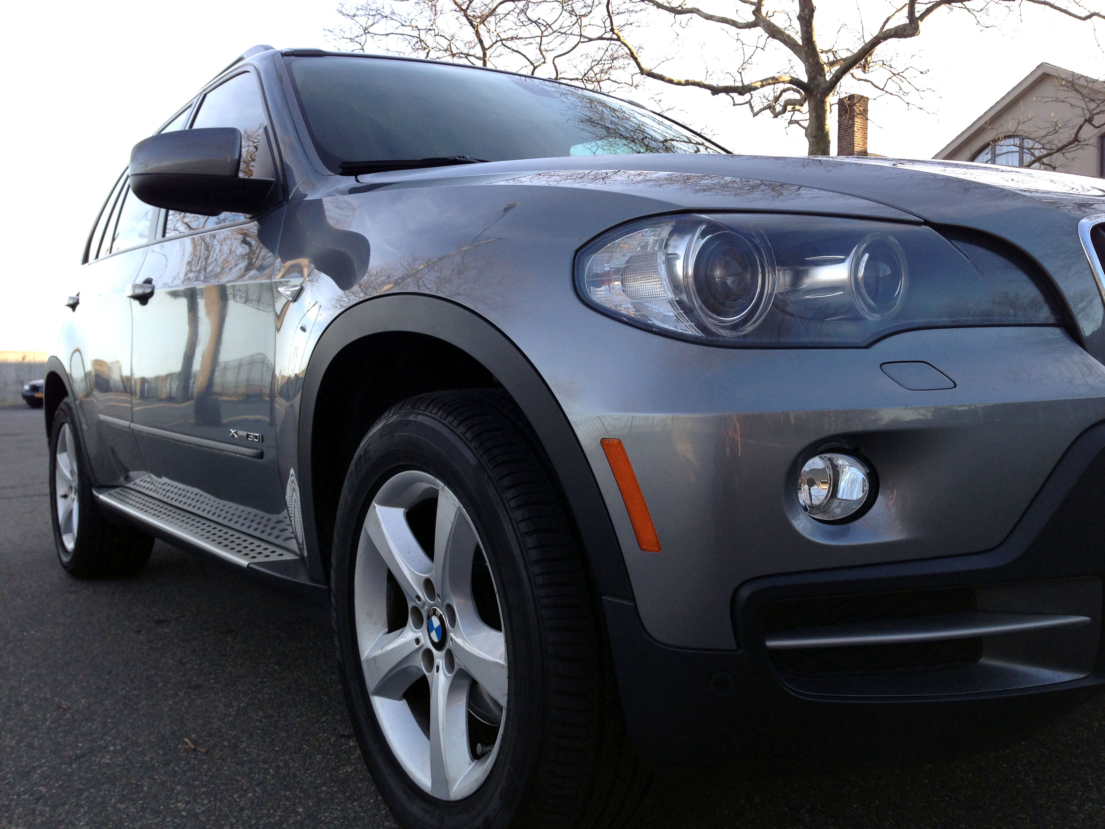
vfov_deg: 42.9
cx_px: 552
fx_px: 1053
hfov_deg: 55.4
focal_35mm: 33
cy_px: 414
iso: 50
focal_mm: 4.12
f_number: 2.4
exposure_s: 1/296
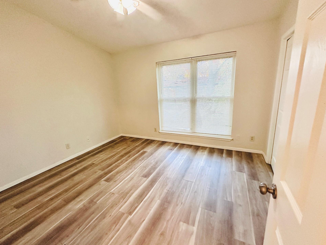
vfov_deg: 81.8
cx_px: 162
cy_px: 123
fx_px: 141
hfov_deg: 98.2
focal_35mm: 15
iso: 500
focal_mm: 2.22
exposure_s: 1/60
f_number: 2.2
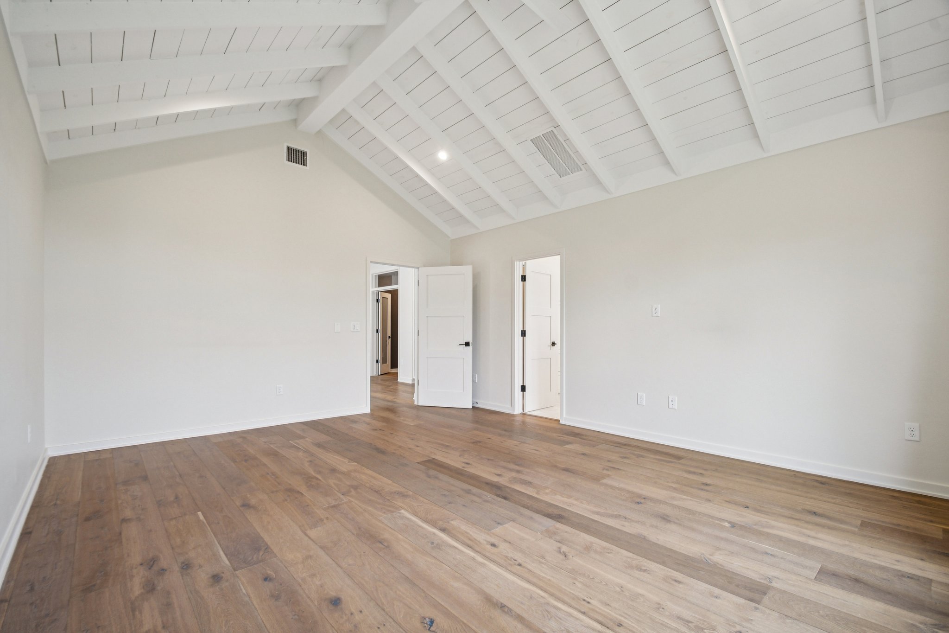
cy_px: 316
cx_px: 474
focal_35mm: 15
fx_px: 395
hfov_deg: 100.4
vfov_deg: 77.3
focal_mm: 10
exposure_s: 1/15
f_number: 8
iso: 400
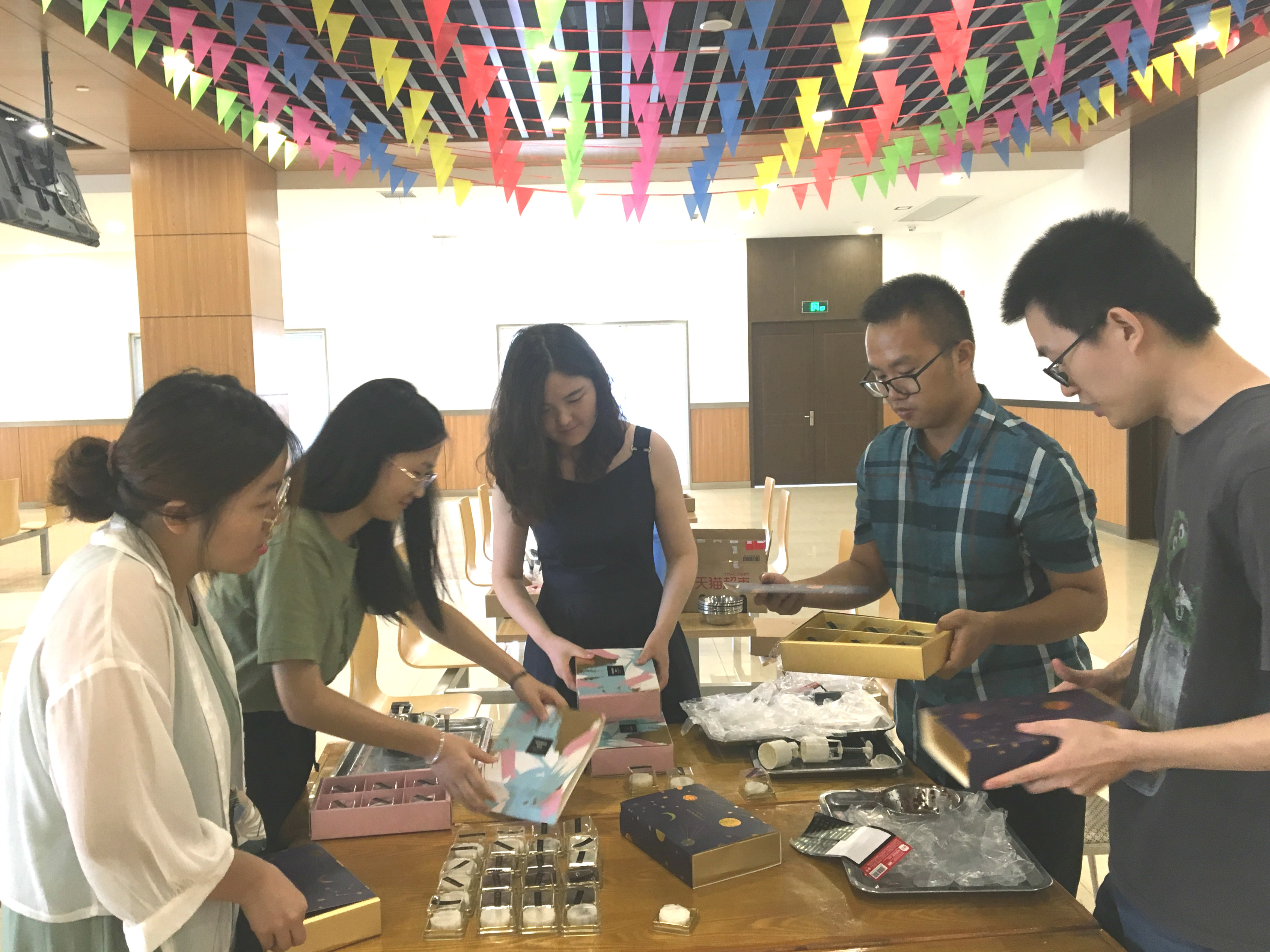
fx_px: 1101
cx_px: 625
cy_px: 461
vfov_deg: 46.8
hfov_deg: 60.0
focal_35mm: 30
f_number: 2.2
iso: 125
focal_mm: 4.15
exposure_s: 1/33
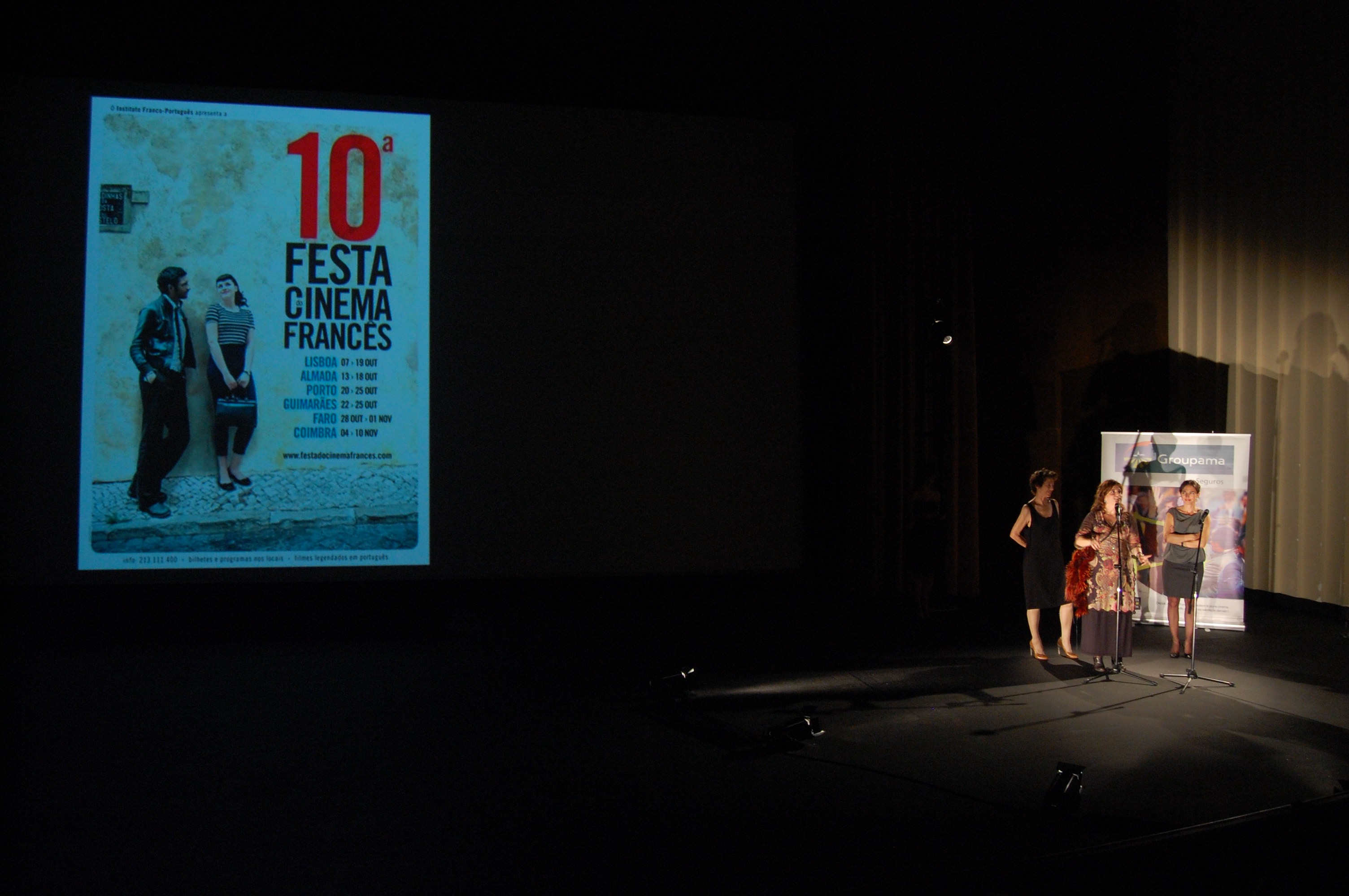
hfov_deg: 57.3
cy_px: 448
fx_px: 1235
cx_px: 674
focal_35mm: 33
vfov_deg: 39.9
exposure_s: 1/30
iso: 800
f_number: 5.6
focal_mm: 22
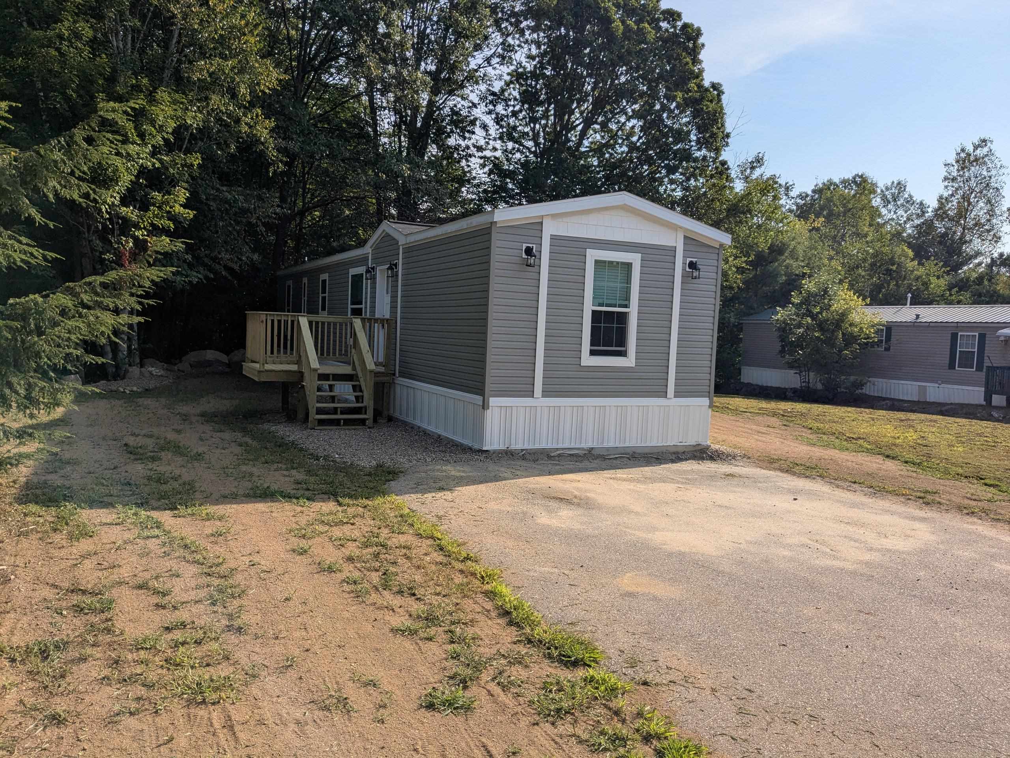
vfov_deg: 51.4
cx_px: 505
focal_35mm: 27
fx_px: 788
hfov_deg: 65.3
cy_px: 379
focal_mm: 4.38
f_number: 1.73
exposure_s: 1/3891
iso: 44
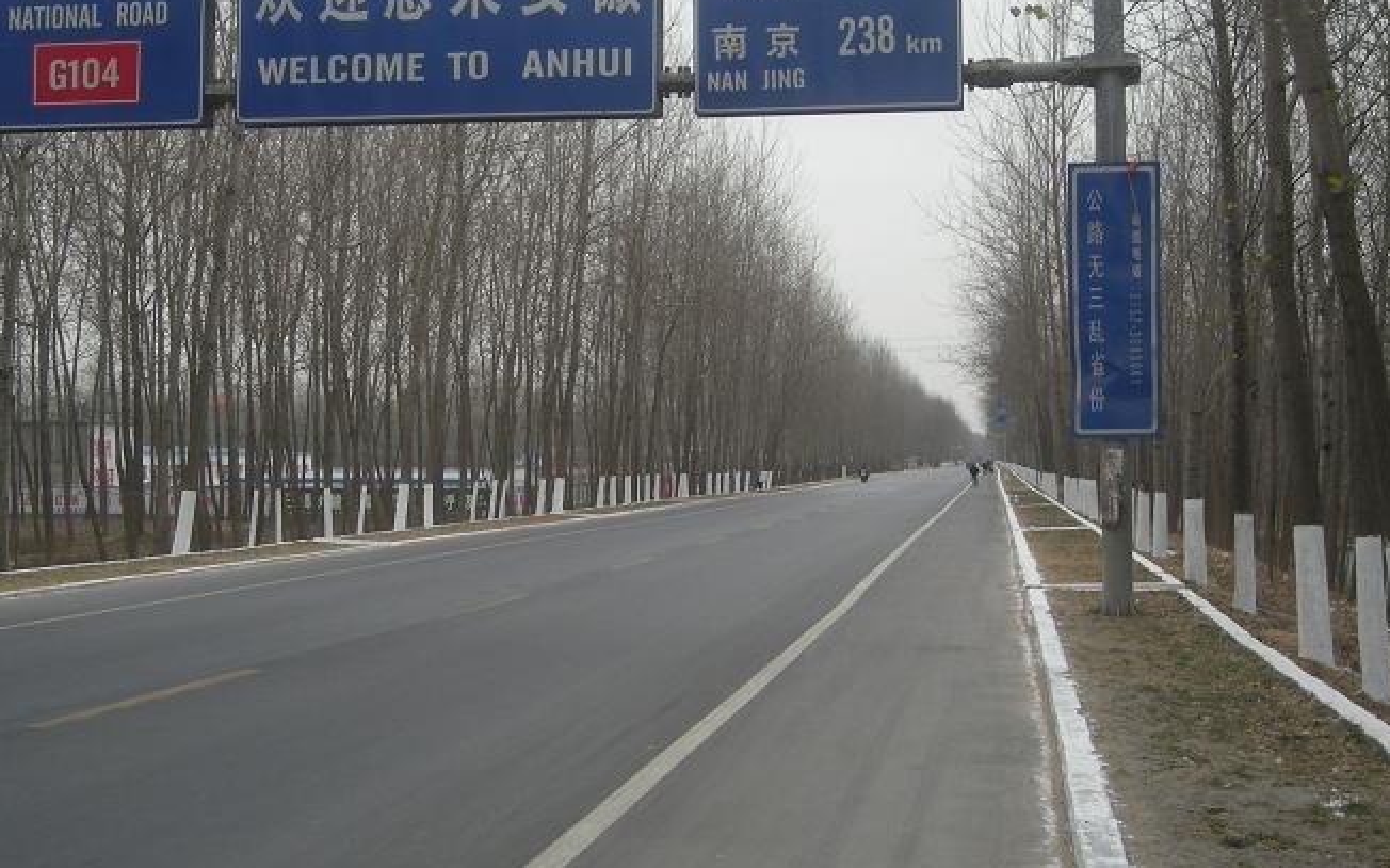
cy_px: 335
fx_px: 2348
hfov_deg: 32.9
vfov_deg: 20.9
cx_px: 573
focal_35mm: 62
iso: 50
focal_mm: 7.9
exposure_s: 1/220
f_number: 3.2
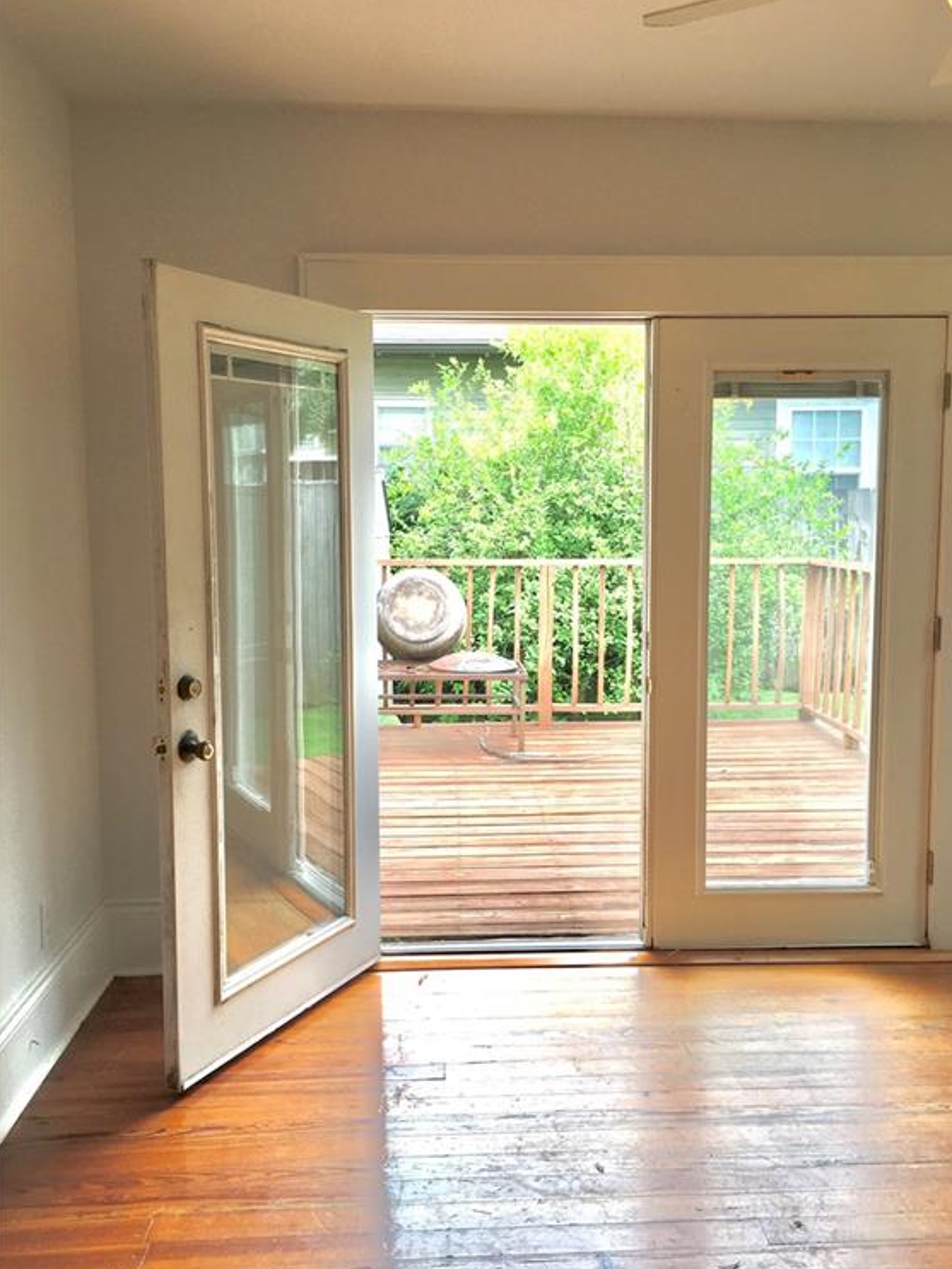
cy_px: 621
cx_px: 487
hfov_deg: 46.8
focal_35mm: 30
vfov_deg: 59.9
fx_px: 1099
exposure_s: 1/140
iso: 32
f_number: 2.2
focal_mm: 4.15
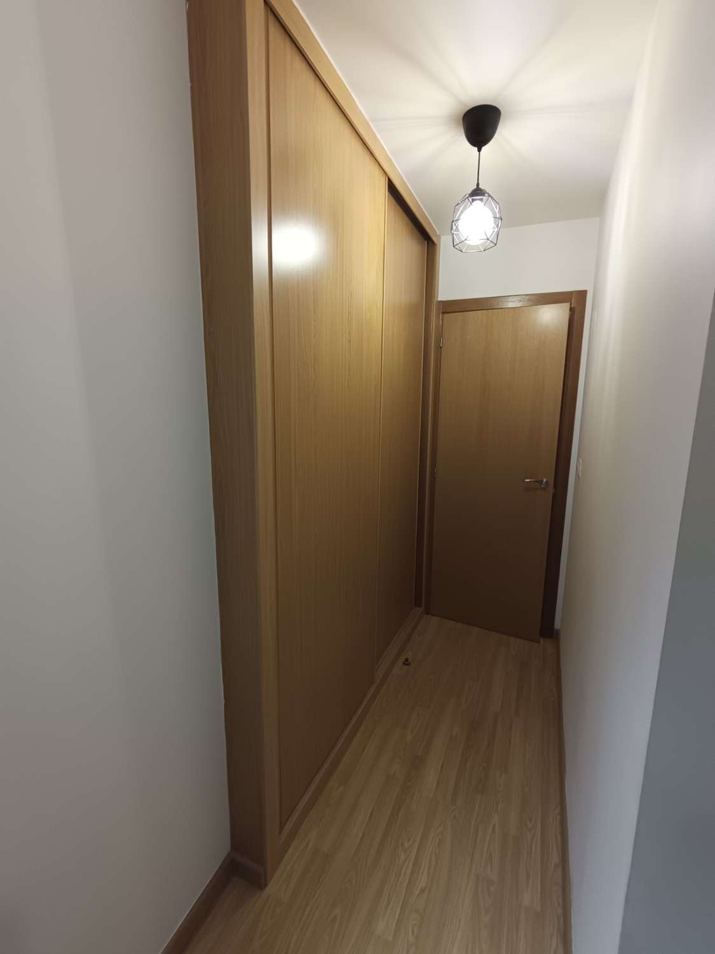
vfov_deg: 98.2
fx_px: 413
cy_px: 477
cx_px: 358
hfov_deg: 81.7
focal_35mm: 15
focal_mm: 1.65
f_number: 2.2
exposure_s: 1/50
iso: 155
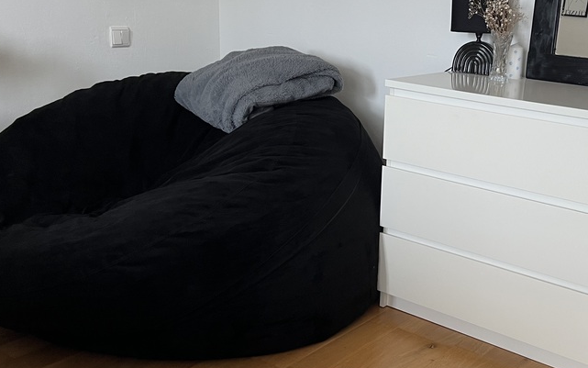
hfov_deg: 44.1
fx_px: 705
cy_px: 173
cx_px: 427
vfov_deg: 29.2
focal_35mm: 44
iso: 125
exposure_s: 1/90
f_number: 1.5
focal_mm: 5.7
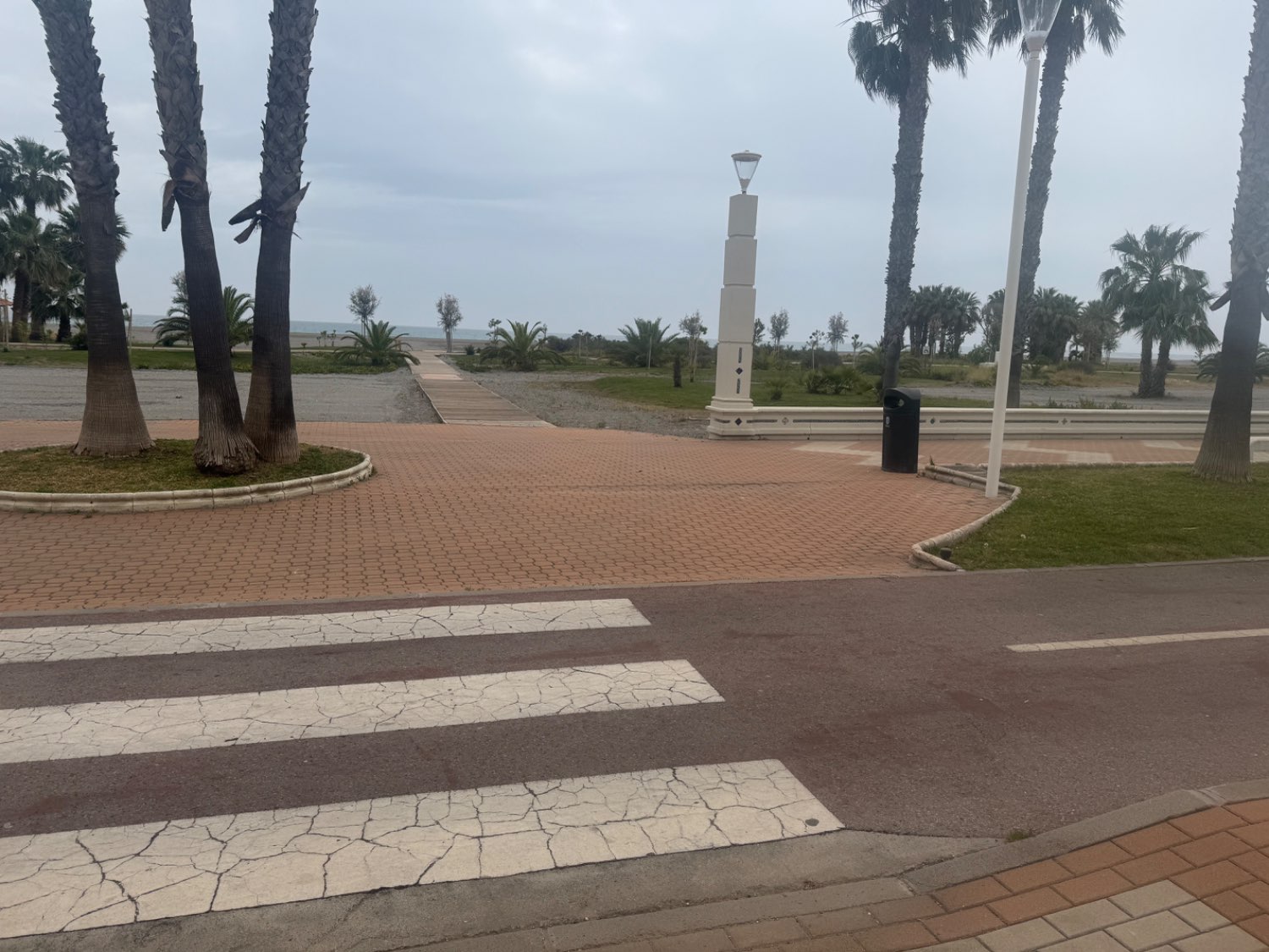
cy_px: 476
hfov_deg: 71.6
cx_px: 634
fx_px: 880
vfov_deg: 56.8
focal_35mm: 24
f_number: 1.78
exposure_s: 1/4950
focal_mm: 6.76
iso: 80
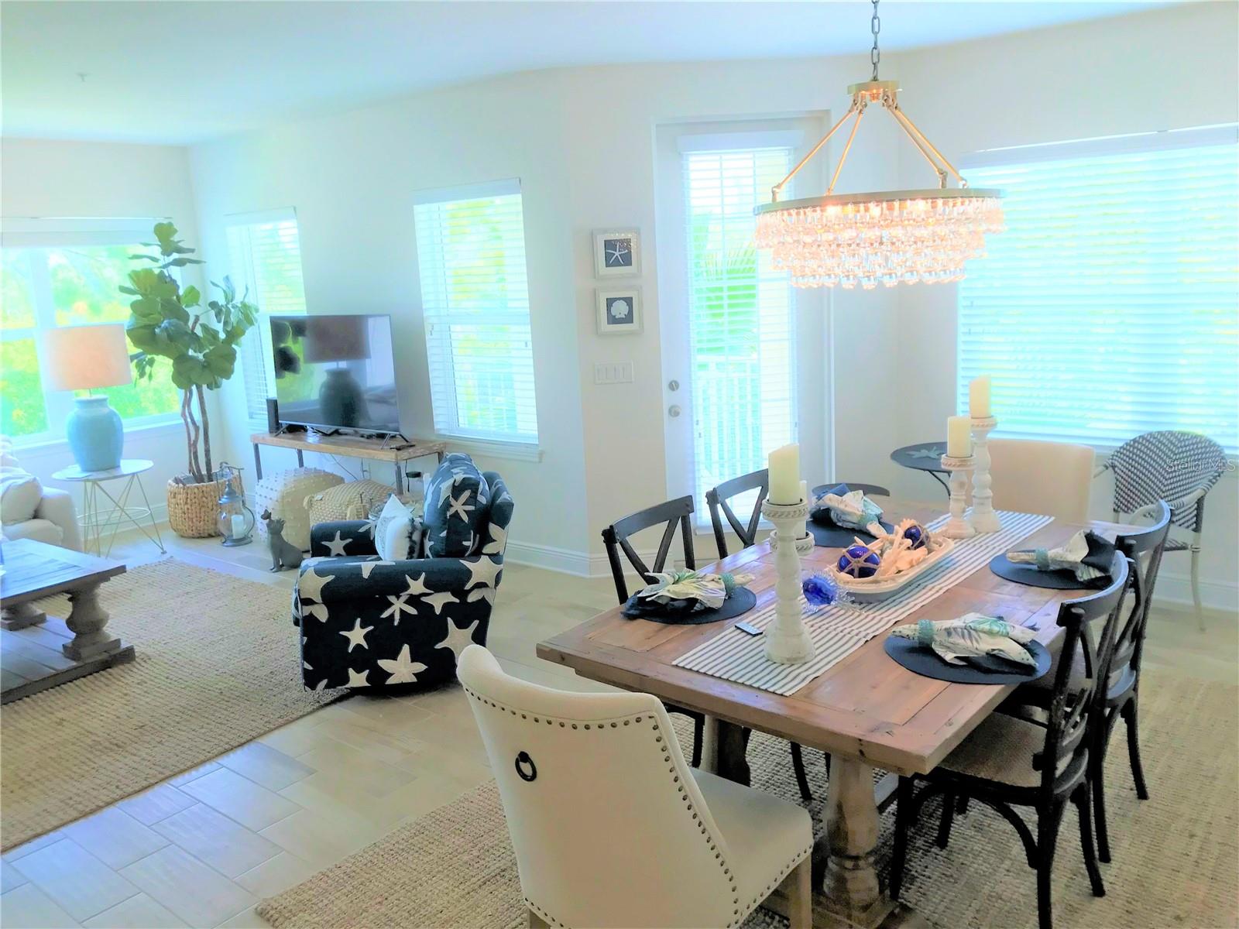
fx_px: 1002
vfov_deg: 49.7
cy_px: 464
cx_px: 620
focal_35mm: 28
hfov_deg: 63.4
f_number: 1.8
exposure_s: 1/120
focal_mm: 3.99
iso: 40
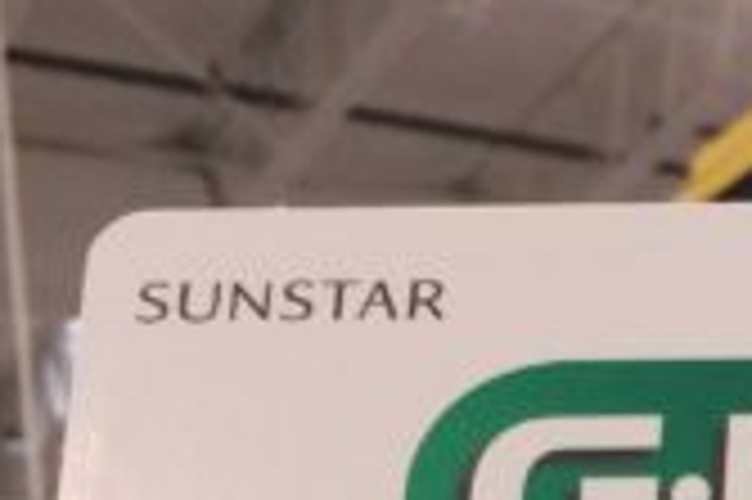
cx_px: 1427
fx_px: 2901
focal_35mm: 139
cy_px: 1045
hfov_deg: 13.1
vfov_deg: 9.2
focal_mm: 4.15
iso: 50
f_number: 2.2
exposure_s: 1/30
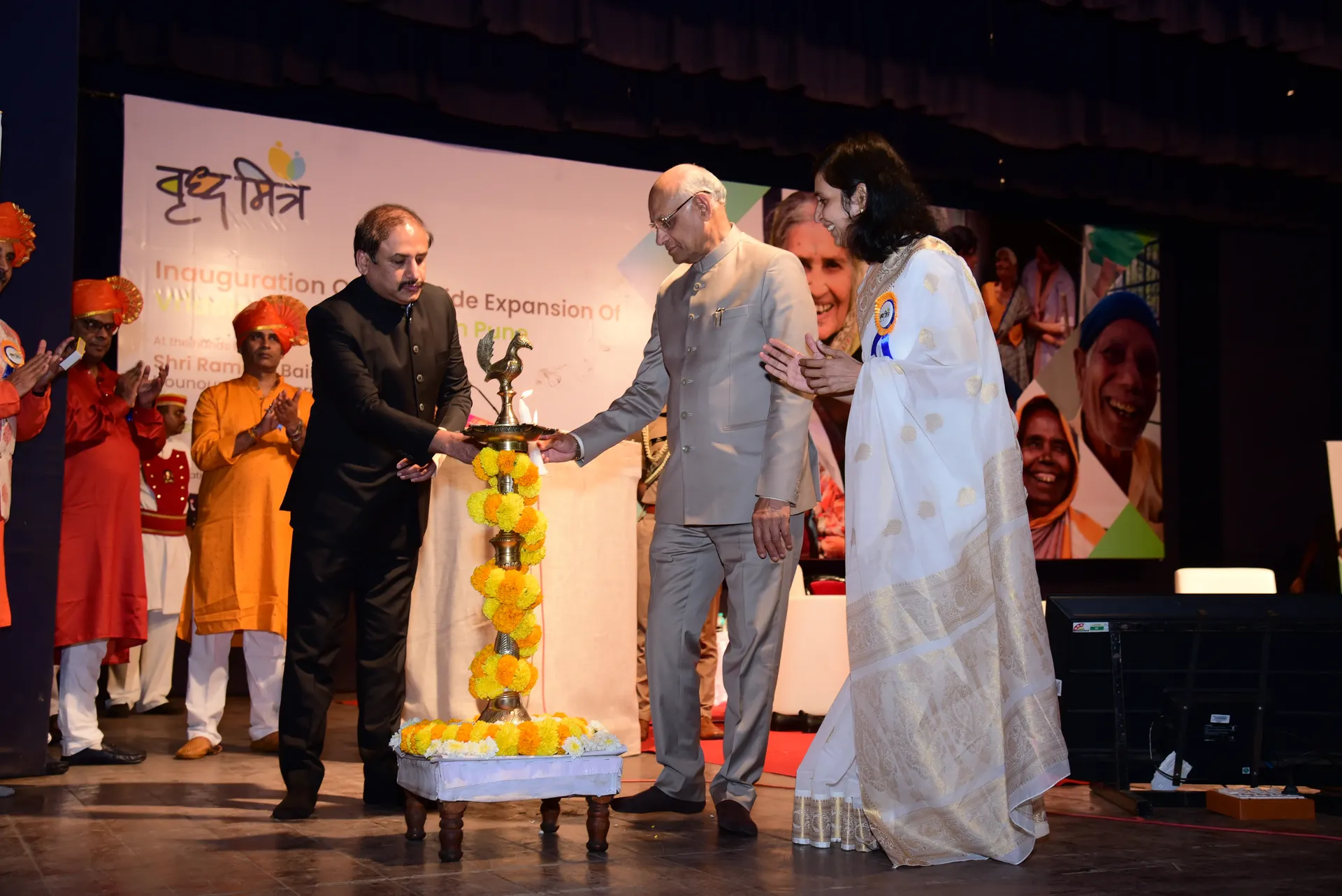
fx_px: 1492
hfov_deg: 48.4
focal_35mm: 40
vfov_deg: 33.4
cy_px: 448
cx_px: 671
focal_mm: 40
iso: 1250
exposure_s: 1/100
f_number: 5
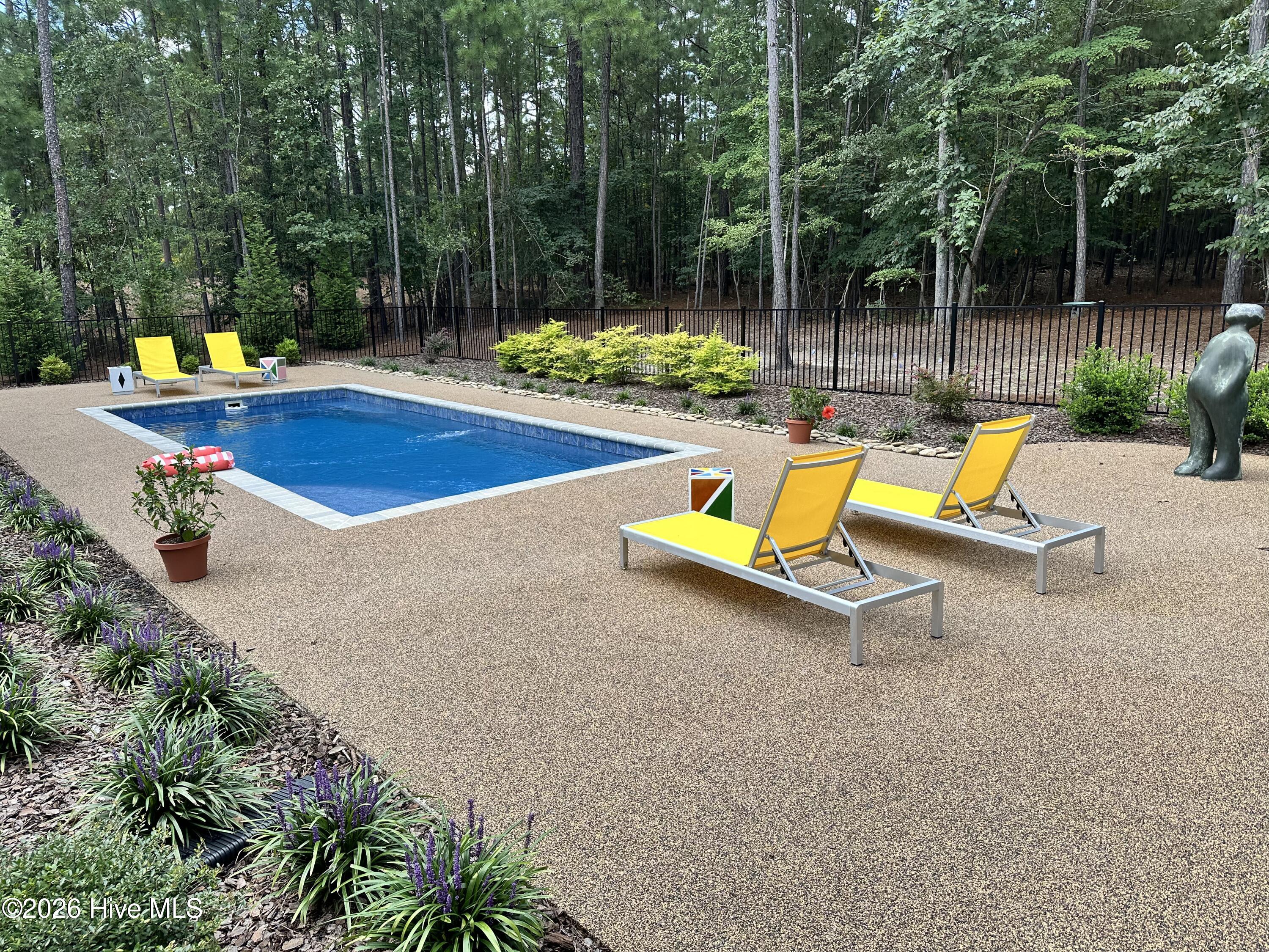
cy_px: 476
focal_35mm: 24
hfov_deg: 71.6
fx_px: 880
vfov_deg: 56.8
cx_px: 634
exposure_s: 1/797
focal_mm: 6.86
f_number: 1.78
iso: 80
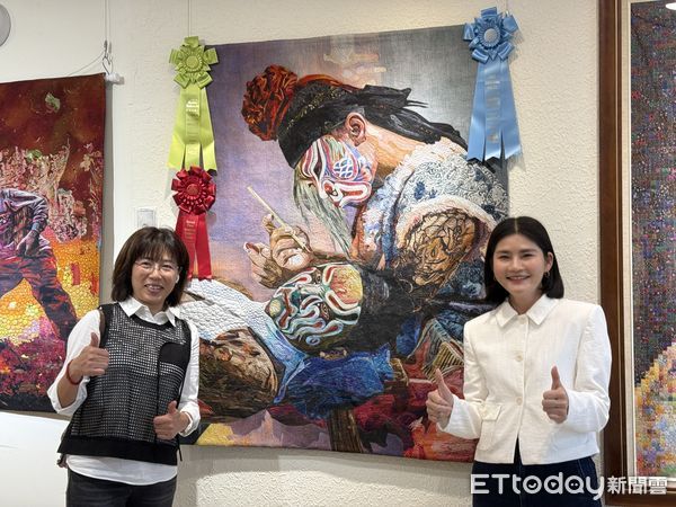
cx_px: 338
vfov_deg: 30.3
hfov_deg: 39.7
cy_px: 254
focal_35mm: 48
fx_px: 937
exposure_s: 1/60
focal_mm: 6.76
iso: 80
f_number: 1.78
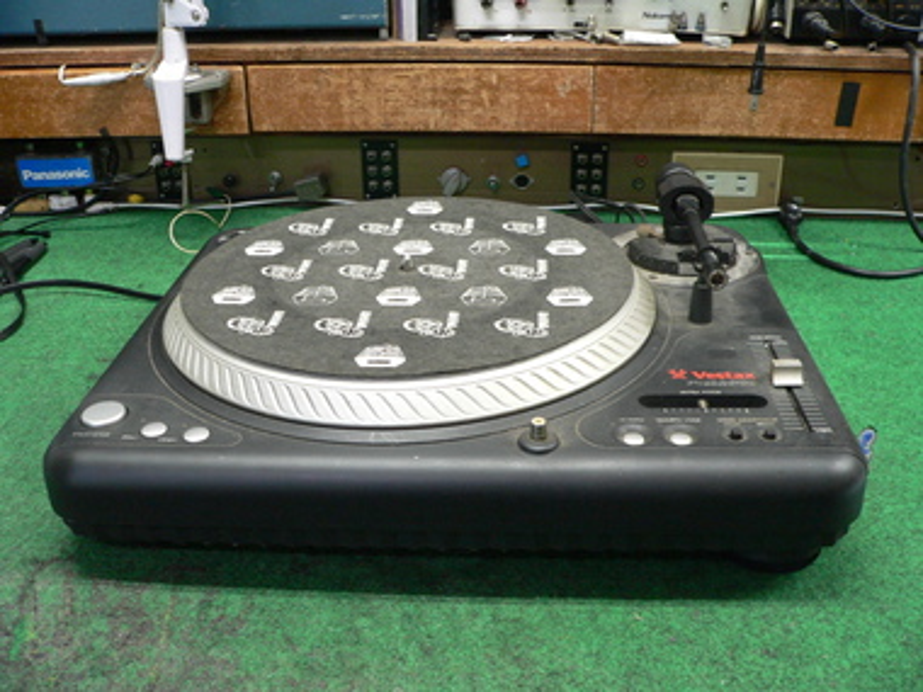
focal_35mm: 36
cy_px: 346
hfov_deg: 51.4
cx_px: 462
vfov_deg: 39.7
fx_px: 960
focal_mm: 6
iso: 200
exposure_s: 1/13
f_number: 2.8
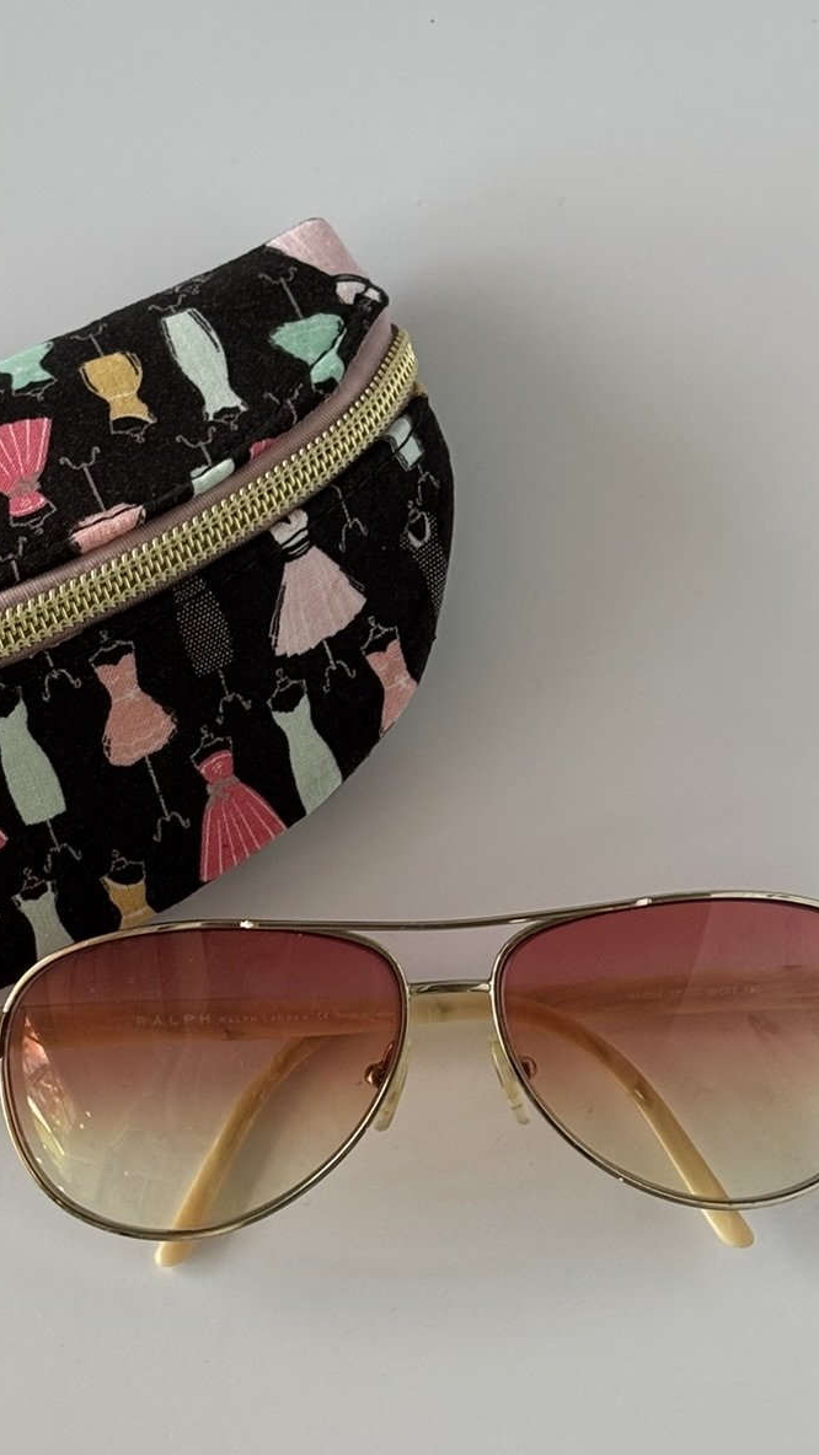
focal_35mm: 98
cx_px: 103
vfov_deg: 21.7
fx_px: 3784
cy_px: 954
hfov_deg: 12.3
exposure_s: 1/60
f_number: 1.6
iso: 64
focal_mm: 5.96
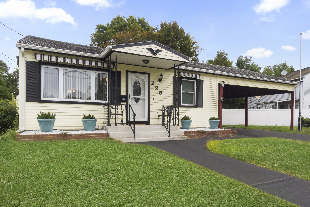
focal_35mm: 24
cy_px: 107
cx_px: 154
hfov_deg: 74.8
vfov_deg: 54.1
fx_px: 203
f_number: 5
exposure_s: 1/500
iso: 400
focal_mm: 15
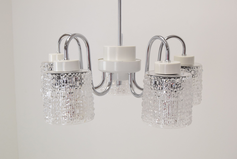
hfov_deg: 41.1
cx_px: 118
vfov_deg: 28.1
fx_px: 316
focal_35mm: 48
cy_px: 80
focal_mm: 32
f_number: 8
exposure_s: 1/250
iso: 1600
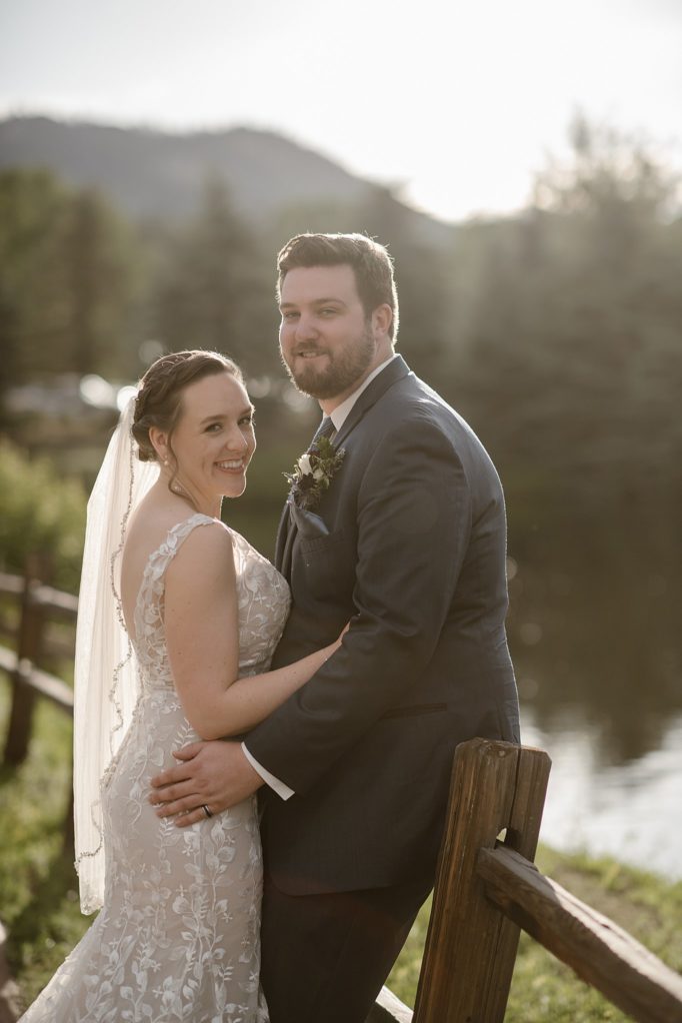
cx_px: 341
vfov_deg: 23.9
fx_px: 2417
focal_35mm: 85
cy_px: 512
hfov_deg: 16.1
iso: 200
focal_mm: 85
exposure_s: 1/5000
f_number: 2
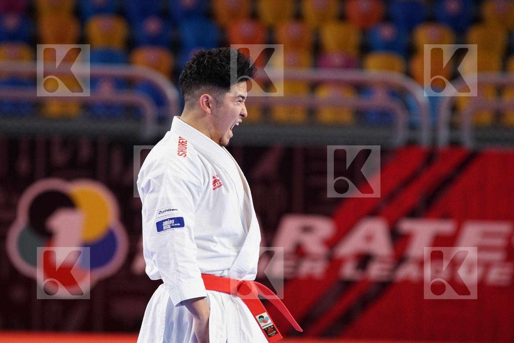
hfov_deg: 6.9
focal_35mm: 300
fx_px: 4283
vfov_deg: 4.6
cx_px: 257
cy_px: 172
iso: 1000
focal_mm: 200
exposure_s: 1/400
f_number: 3.2
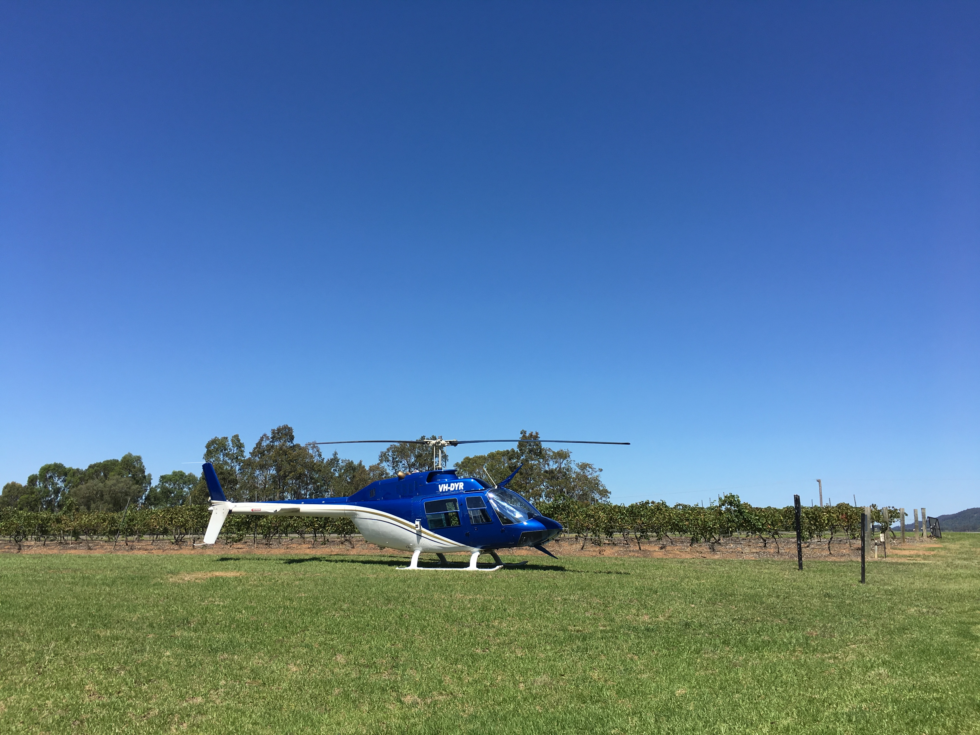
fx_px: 821
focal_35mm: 29
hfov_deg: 61.7
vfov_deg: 48.2
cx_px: 490
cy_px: 368
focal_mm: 4.15
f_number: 2.2
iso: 25
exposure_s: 1/1832
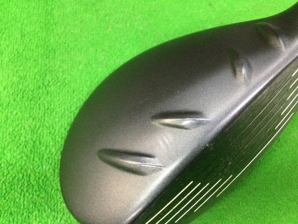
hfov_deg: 58.4
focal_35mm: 31
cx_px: 149
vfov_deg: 45.4
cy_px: 112
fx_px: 267
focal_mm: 3.3
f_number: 2.4
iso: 200
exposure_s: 1/20
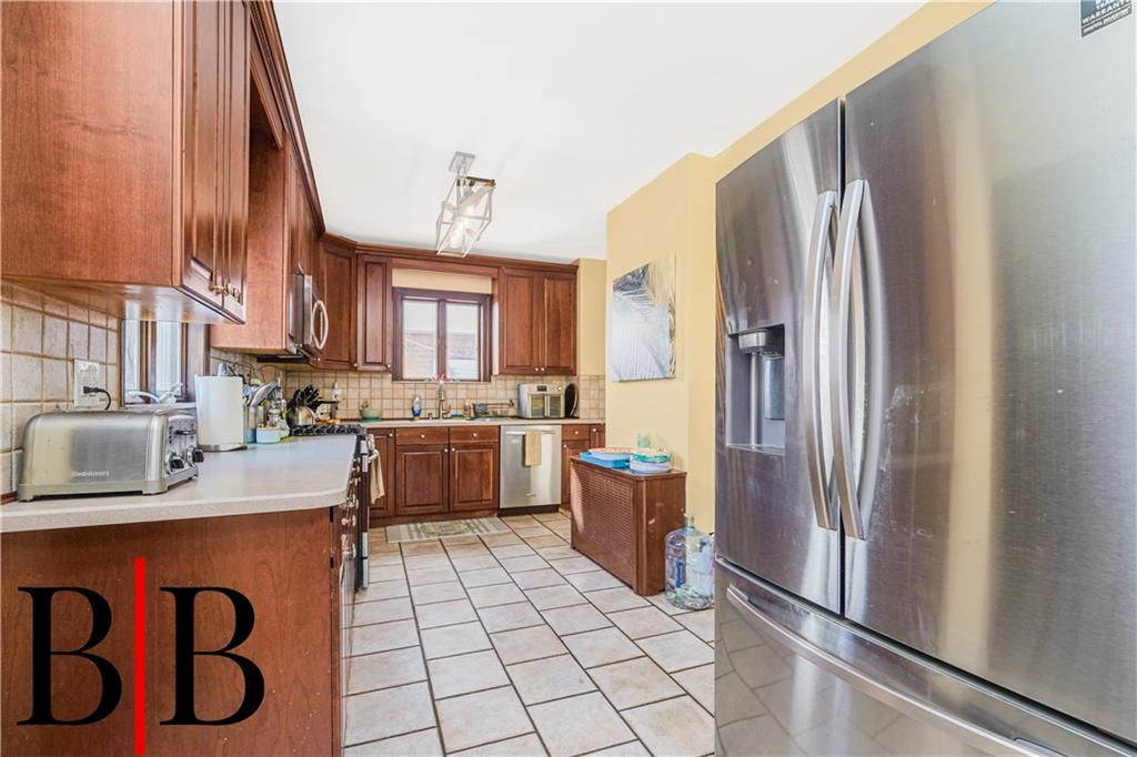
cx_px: 568
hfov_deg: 96.8
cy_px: 378
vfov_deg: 73.7
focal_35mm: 16
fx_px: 505
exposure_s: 1/30
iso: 50
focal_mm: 16
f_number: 4
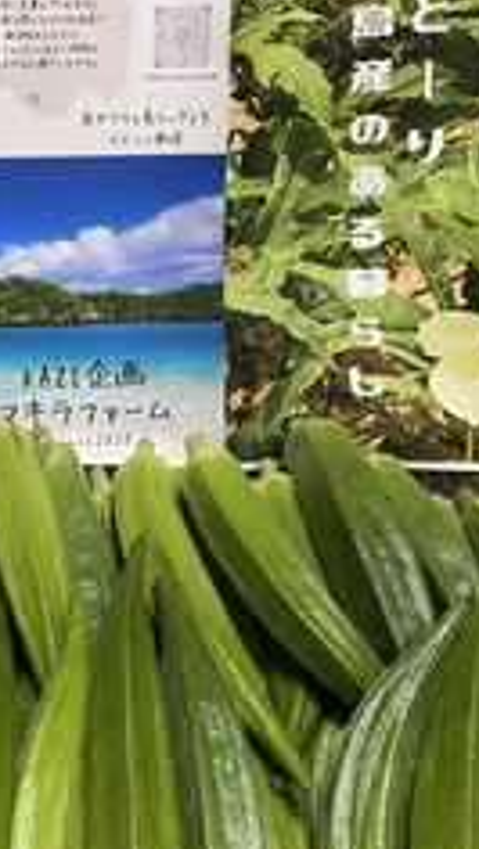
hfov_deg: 24.3
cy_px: 471
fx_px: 1082
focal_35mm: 48
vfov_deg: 42.8
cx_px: 61
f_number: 1.6
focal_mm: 4.2
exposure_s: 1/50
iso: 100
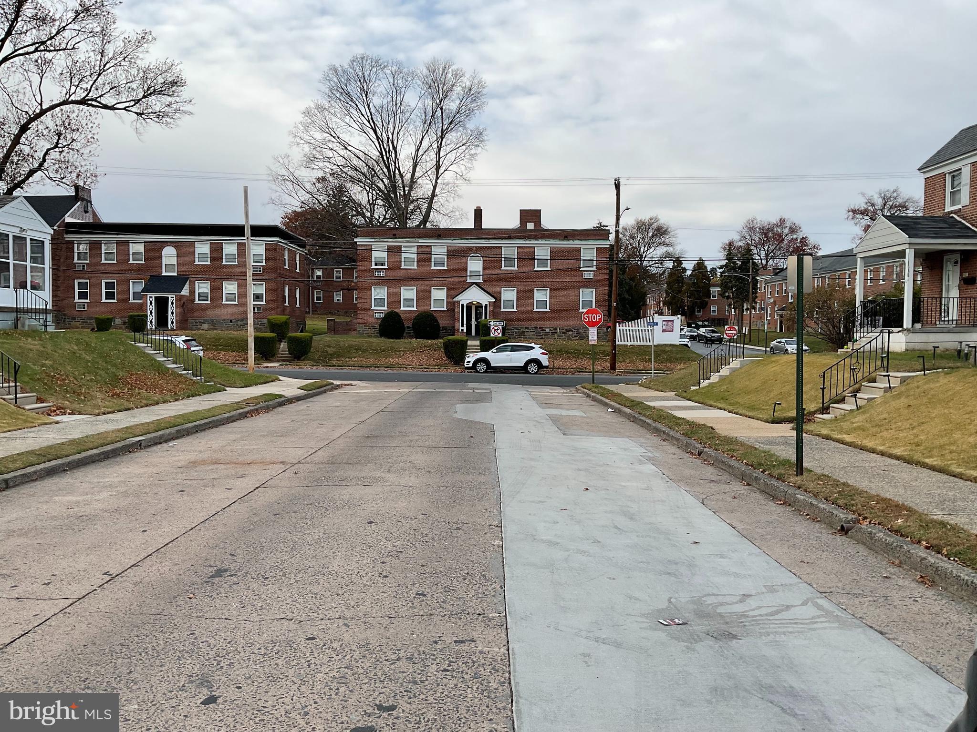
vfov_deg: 48.2
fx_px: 818
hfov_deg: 61.7
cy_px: 366
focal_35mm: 29
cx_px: 488
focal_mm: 3
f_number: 1.8
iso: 16
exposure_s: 1/781
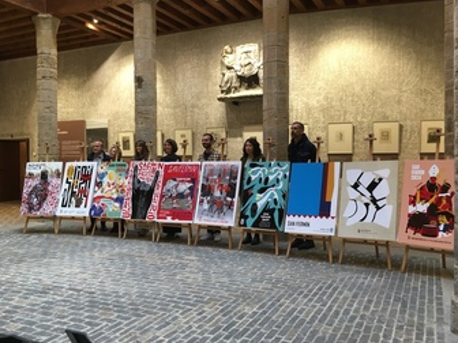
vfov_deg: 46.8
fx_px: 397
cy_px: 167
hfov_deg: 60.0
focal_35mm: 30
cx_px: 234
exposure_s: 1/33
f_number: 2.2
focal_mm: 4.15
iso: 100
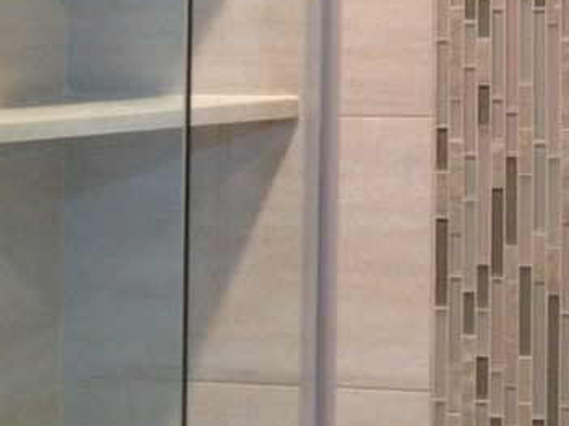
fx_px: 2185
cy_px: -274
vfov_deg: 10.6
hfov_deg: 14.2
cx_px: 743
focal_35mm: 133
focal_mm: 4.28
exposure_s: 1/20
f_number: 2.4
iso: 100
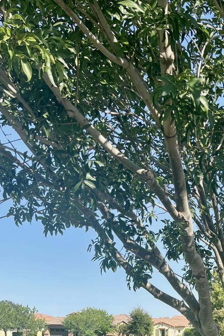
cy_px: 369
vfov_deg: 28.9
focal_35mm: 63
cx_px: 220
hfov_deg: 20.9
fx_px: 588
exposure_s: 1/1695
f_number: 1.6
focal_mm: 5.1
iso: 50
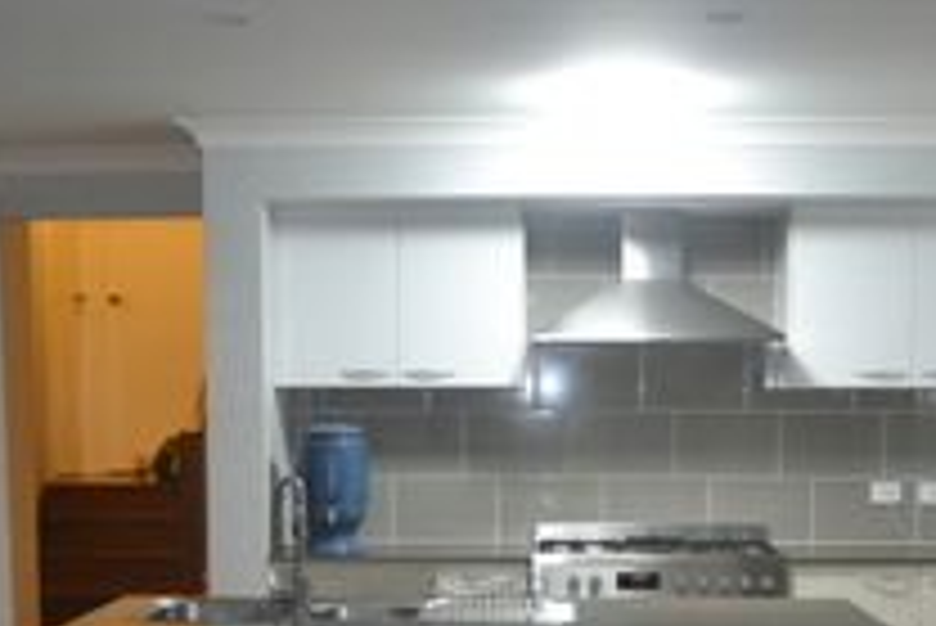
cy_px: 556
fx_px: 1587
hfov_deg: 32.8
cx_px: 504
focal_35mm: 61
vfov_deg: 21.8
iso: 1100
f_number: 3.5
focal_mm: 18
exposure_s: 1/60
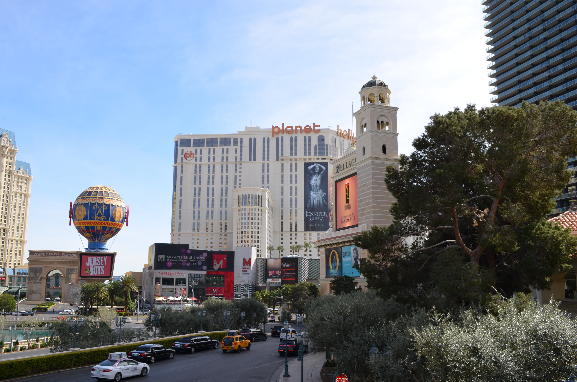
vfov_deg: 39.8
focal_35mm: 33
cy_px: 191
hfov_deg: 57.3
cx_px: 288
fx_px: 528
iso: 100
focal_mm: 22
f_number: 8
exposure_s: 1/200
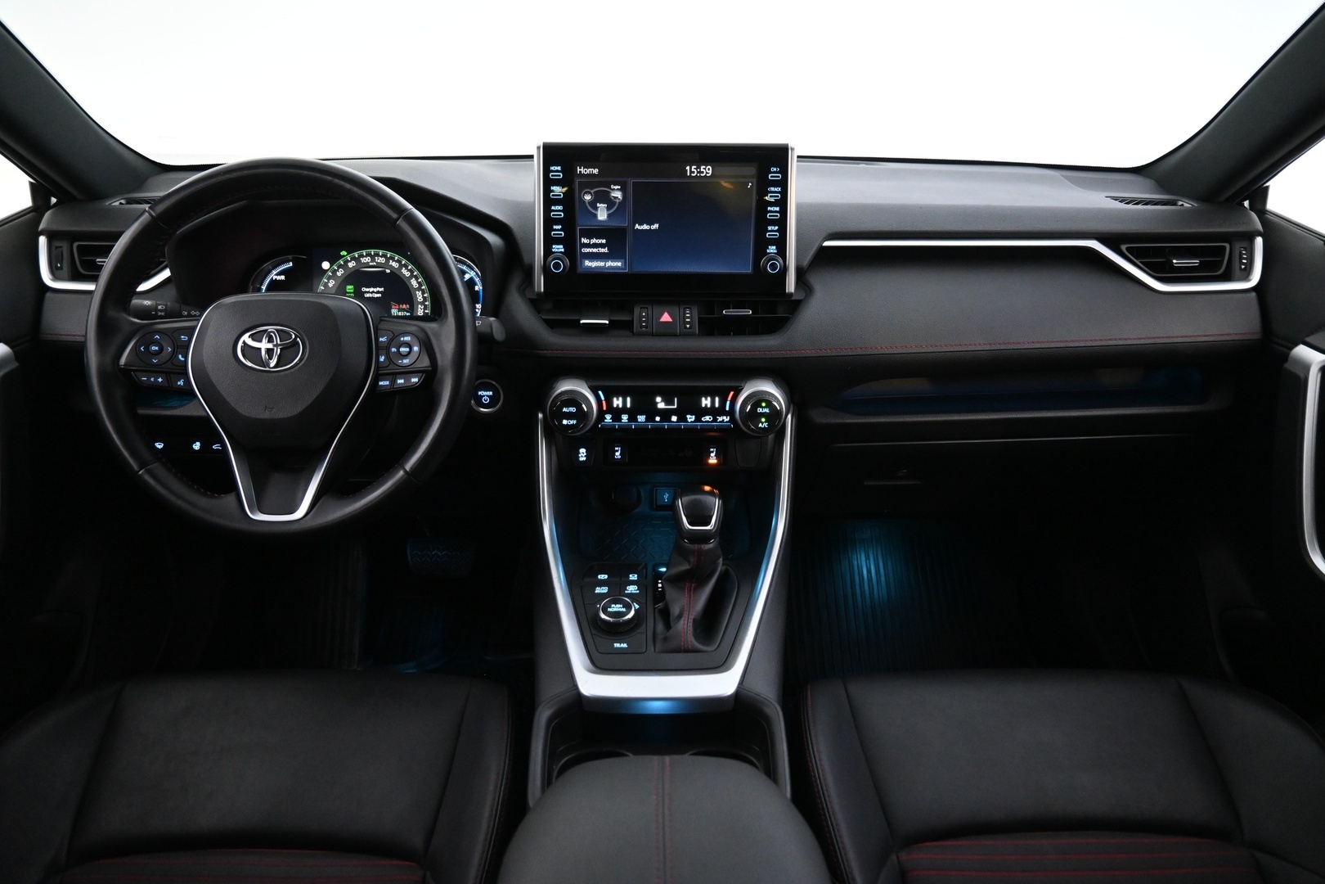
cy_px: 442
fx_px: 883
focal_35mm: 24
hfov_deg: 73.7
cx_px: 662
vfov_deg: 53.1
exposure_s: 1/25
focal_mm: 16
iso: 3200
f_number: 3.5
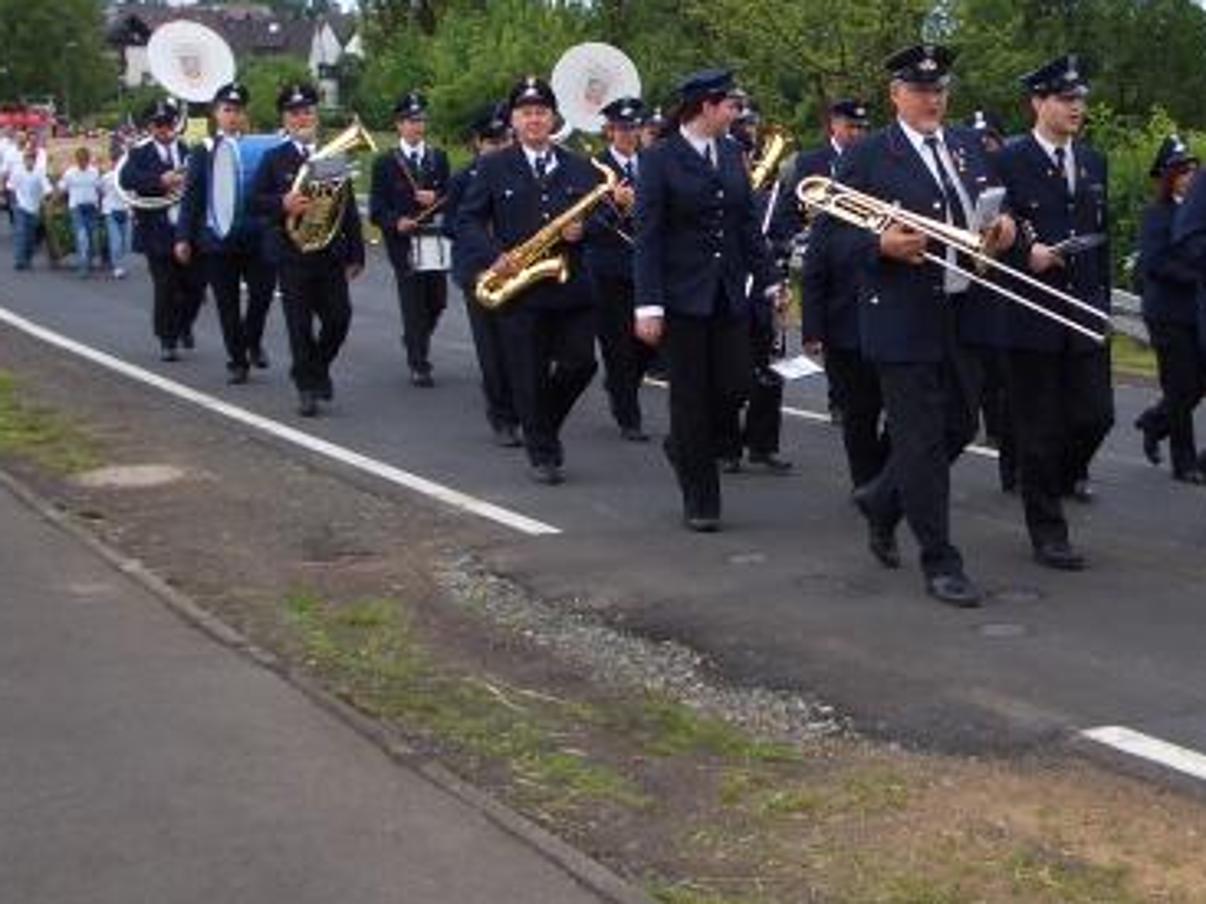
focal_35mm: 61
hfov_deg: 31.4
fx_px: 2125
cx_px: 802
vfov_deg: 23.8
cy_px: 230
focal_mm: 5.8
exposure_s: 1/250
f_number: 4.3
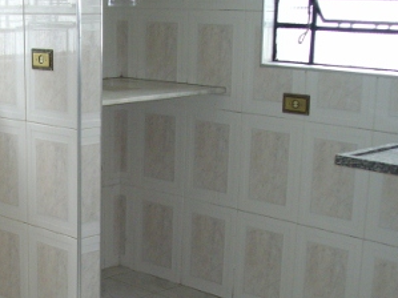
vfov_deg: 18.9
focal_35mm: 77
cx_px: 37
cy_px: 250
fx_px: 885
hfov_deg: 24.6
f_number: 2.7
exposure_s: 1/60
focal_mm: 6
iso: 160
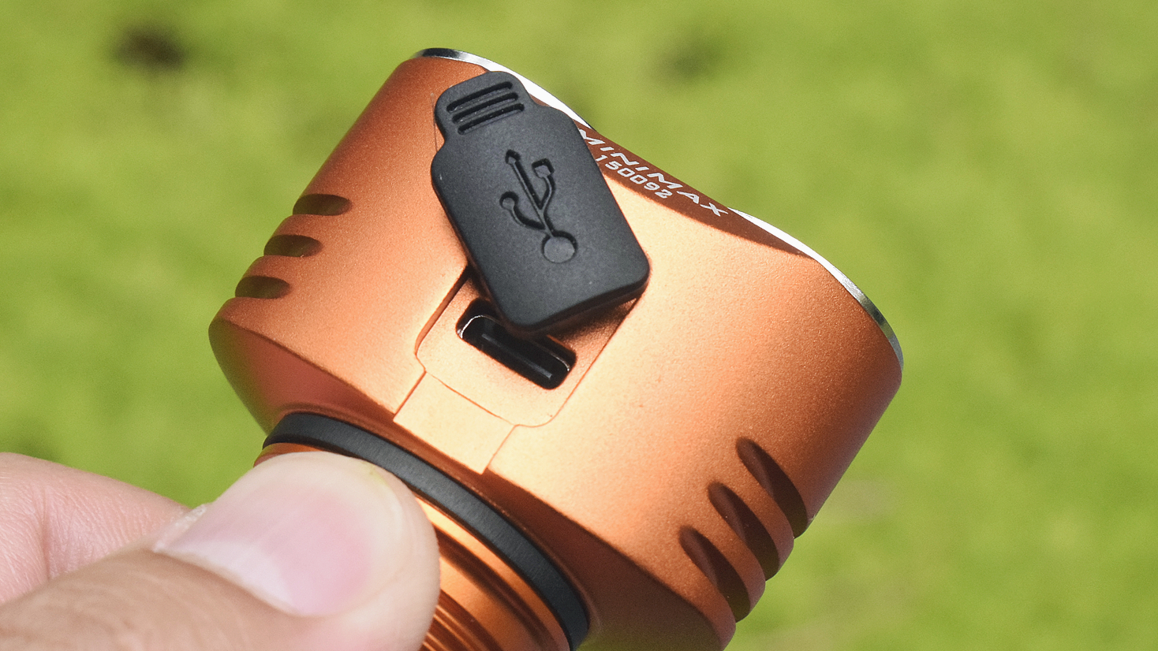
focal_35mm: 118
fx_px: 3615
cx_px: 504
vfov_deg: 10.3
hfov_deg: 18.2
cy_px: 428
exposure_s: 1/640
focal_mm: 55
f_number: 13
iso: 3200
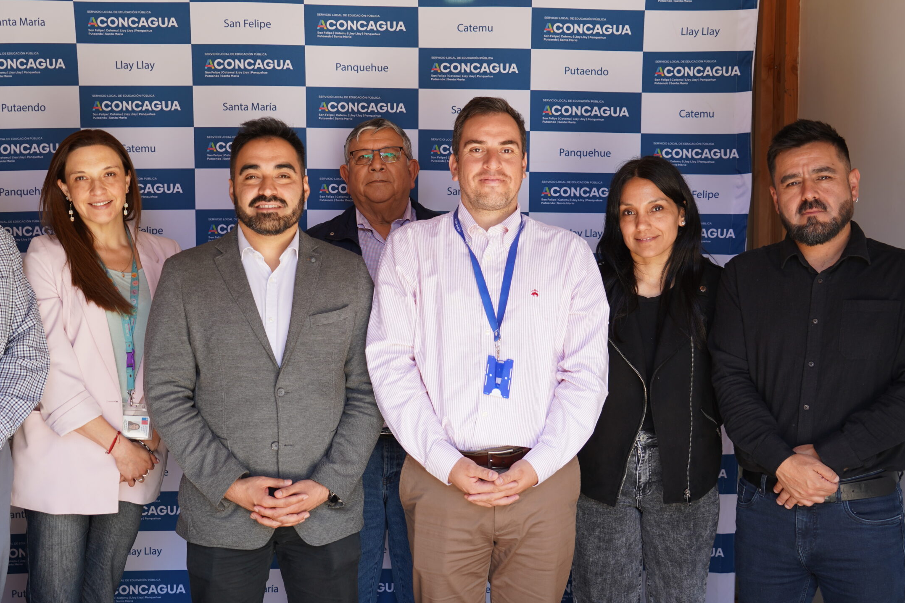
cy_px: 305
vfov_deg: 30.5
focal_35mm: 44
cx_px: 386
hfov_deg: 44.4
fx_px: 1106
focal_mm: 37
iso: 100
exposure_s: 1/50
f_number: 4.5
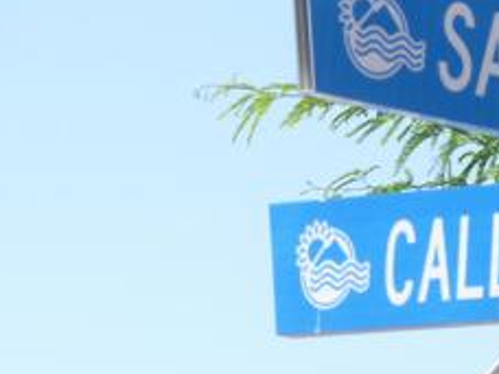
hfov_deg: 4.1
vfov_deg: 3.1
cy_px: 383
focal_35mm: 482
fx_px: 6948
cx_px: 668
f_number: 5.4
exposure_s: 1/200
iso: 80
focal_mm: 30.7
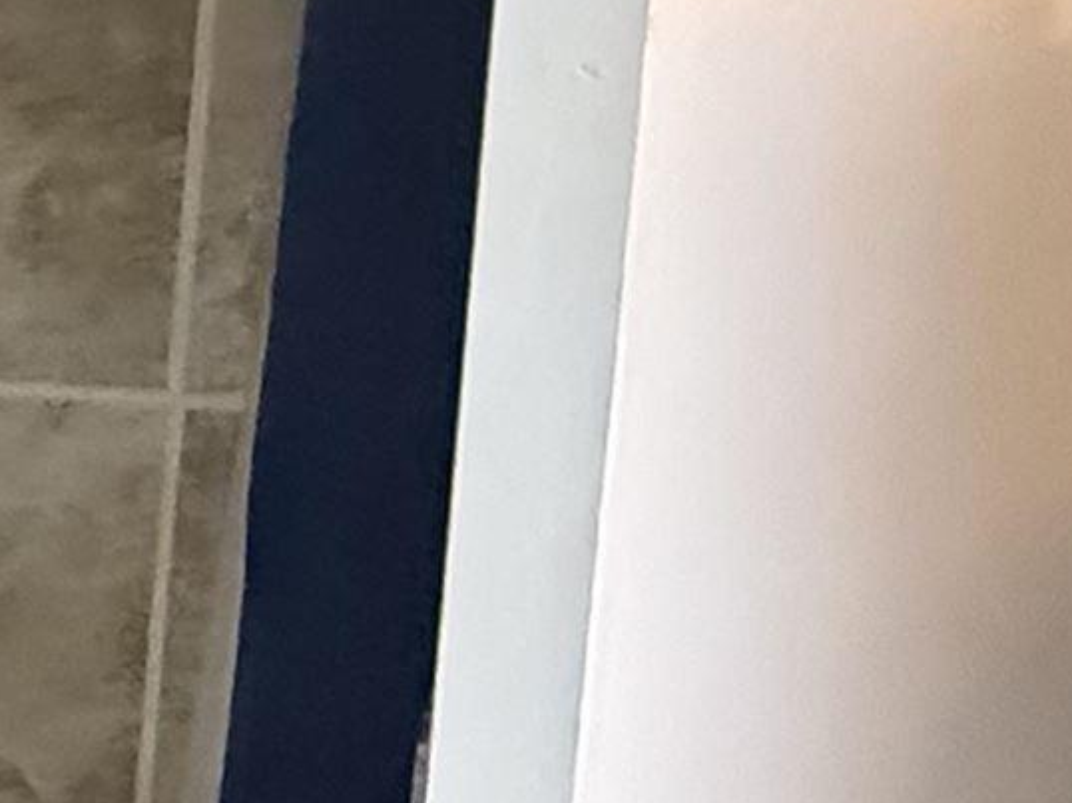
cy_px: 620
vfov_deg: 18.3
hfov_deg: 15.2
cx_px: -1451
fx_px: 2476
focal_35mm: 80
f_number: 2.2
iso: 1000
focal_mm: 2.22
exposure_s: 1/60
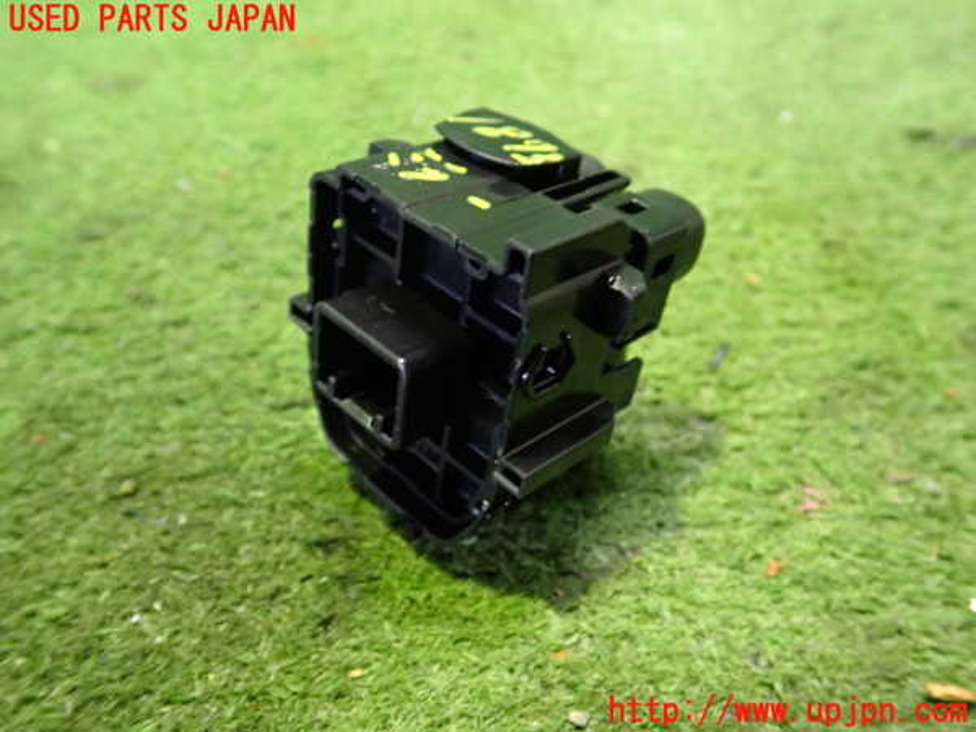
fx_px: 846
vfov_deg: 46.8
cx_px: 488
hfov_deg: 60.0
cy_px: 366
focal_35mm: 30
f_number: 2.3
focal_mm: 5.4
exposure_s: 1/20
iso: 800
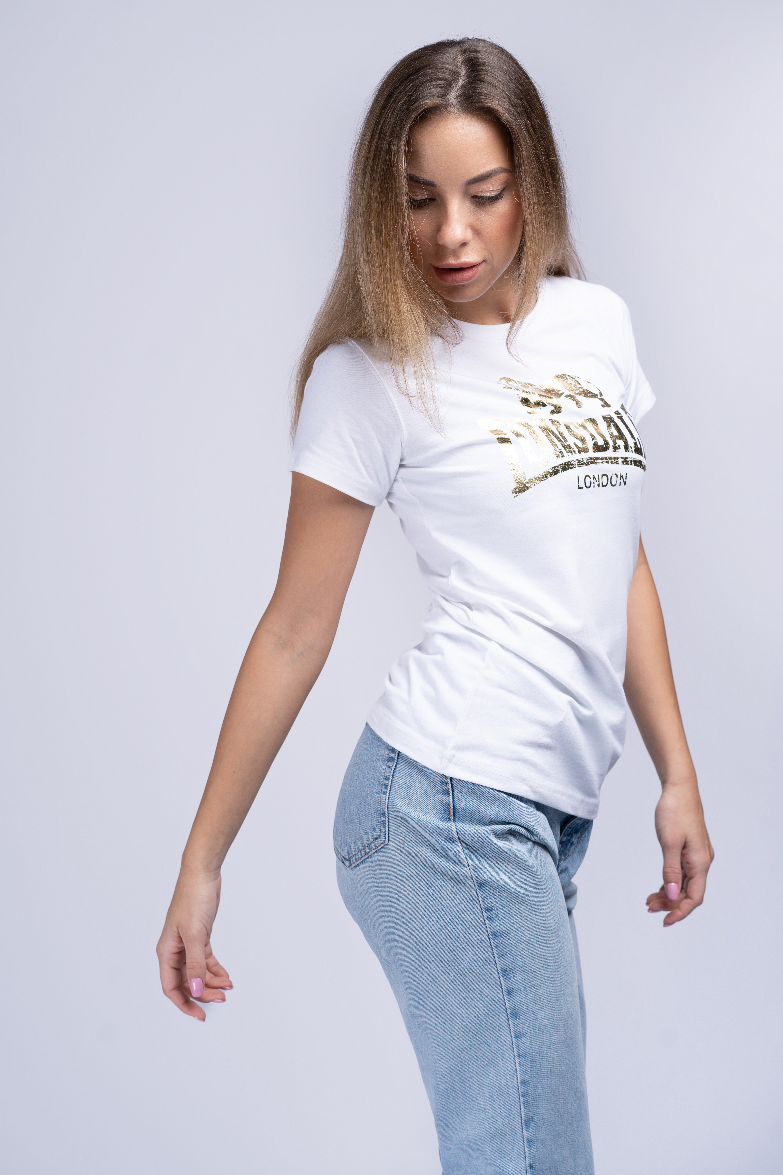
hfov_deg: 24.6
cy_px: 588
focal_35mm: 55
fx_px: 1794
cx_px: 392
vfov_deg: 36.2
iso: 100
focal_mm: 55
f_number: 5.6
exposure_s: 1/160
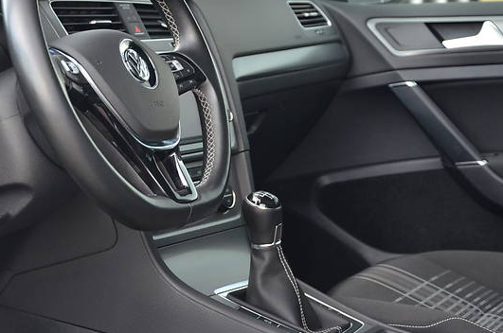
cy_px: 147
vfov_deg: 13.4
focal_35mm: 102
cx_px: 149
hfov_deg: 20.0
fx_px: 1419
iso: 1000
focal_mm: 45
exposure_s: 1/30
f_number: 4.8
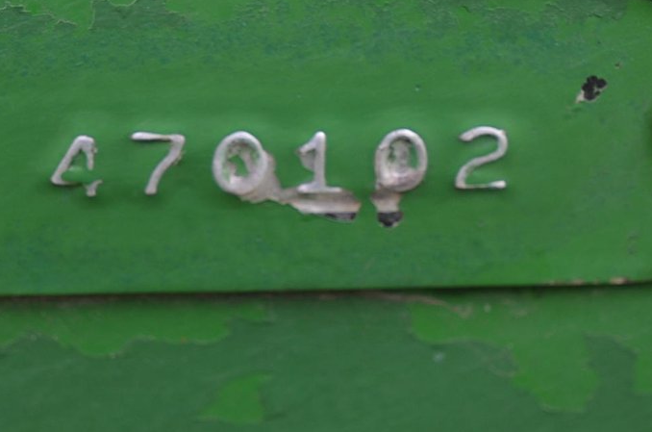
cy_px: 127
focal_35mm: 91
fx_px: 1645
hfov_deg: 22.3
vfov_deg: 14.9
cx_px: 205
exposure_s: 1/125
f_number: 5.6
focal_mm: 24
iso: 250
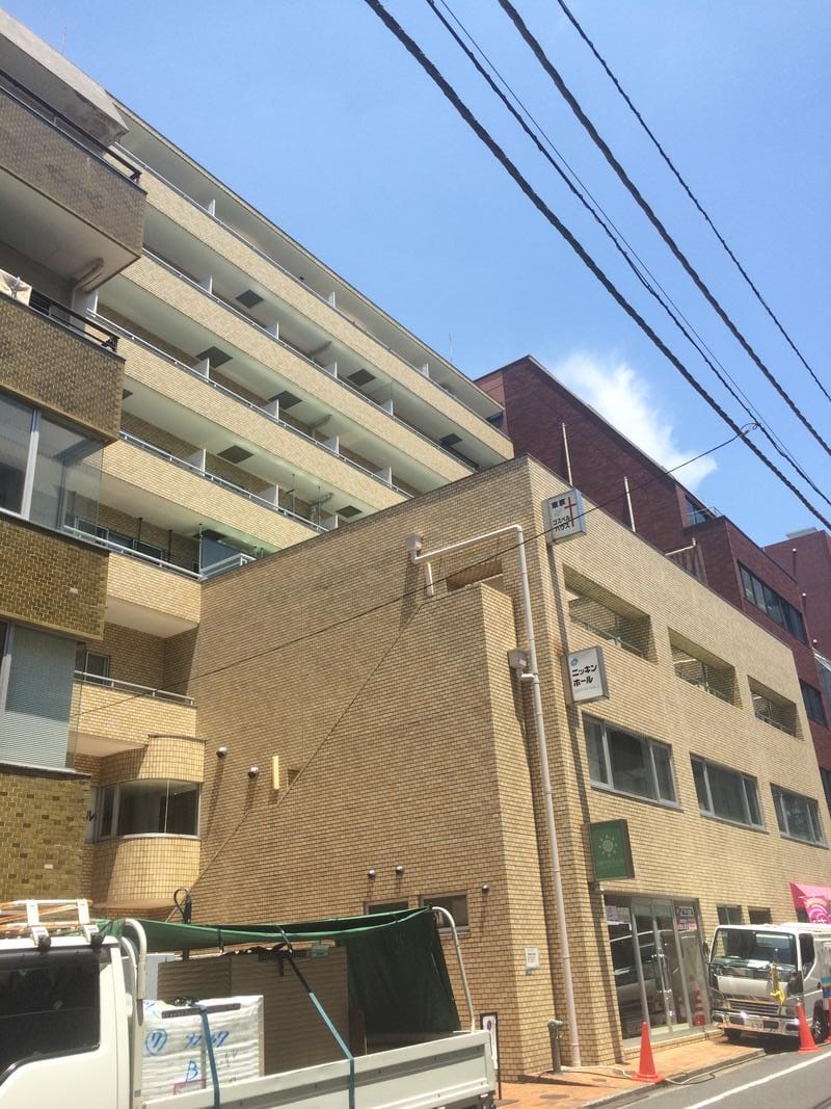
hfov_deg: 48.2
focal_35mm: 29
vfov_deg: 61.7
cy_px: 554
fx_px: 928
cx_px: 416
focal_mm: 4.15
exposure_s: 1/1282
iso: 32
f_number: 2.2
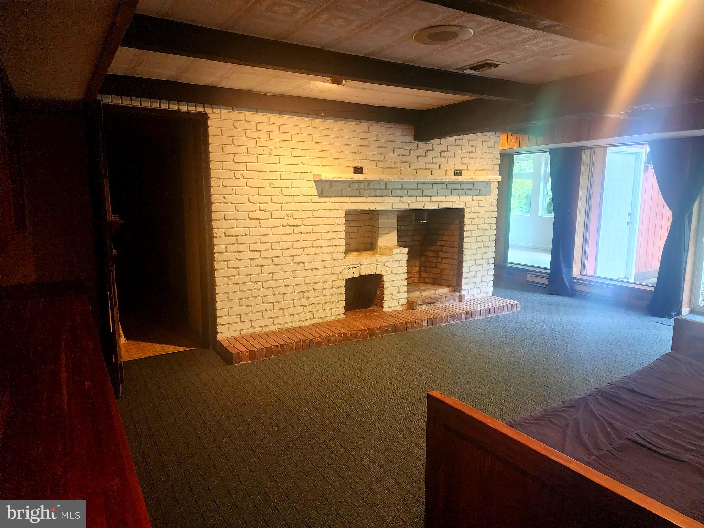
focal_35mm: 23
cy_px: 264
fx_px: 468
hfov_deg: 73.9
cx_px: 352
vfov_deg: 58.9
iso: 800
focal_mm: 6.4
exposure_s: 1/60
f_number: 1.8
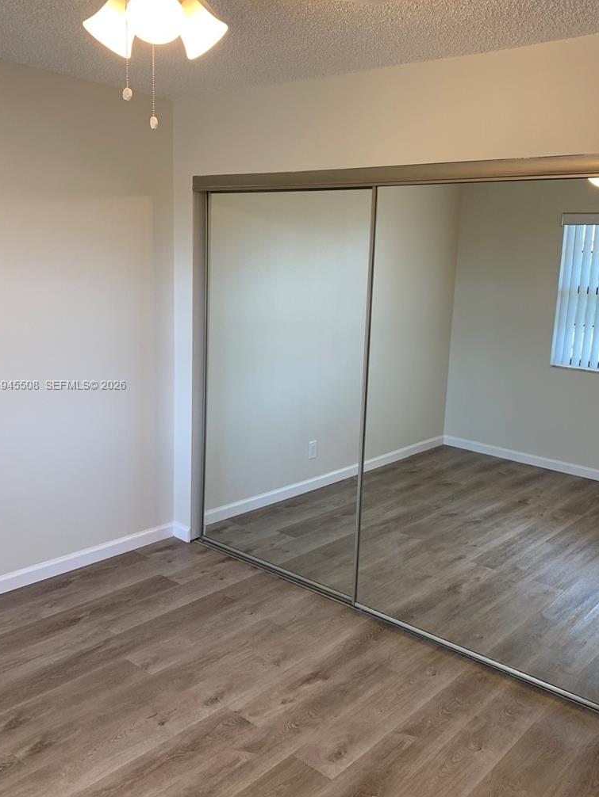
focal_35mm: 31
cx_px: 336
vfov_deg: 58.3
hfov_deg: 45.4
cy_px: 386
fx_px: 715
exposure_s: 1/60
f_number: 1.8
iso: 64
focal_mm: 4.25
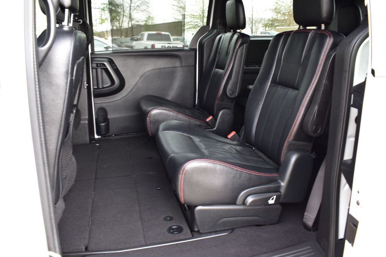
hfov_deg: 67.4
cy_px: 128
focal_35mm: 27
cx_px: 193
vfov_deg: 47.9
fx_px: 289
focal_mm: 18
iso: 400
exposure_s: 1/20
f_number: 6.3
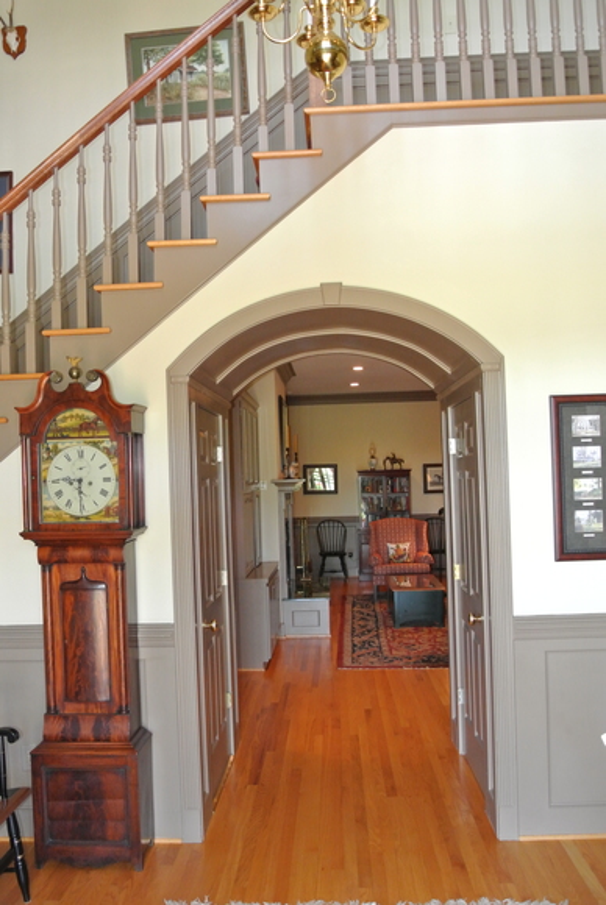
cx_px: 303
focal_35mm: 29
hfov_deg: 45.1
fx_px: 730
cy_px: 452
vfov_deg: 63.6
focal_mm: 11
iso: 800
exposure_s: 1/60
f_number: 3.5
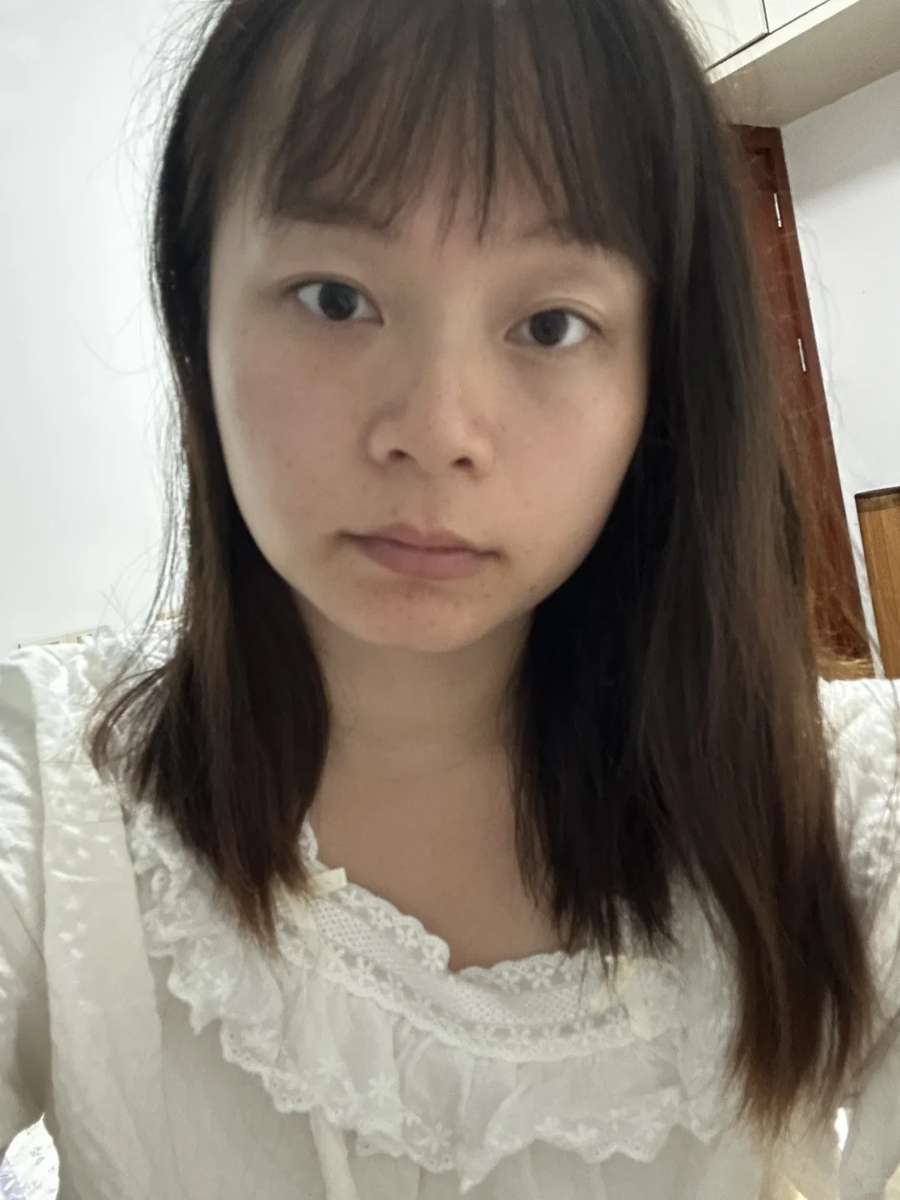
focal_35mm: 30
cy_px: 600
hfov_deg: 46.8
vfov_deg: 60.0
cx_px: 450
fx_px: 1040
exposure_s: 1/20
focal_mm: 2.69
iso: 640
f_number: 1.9
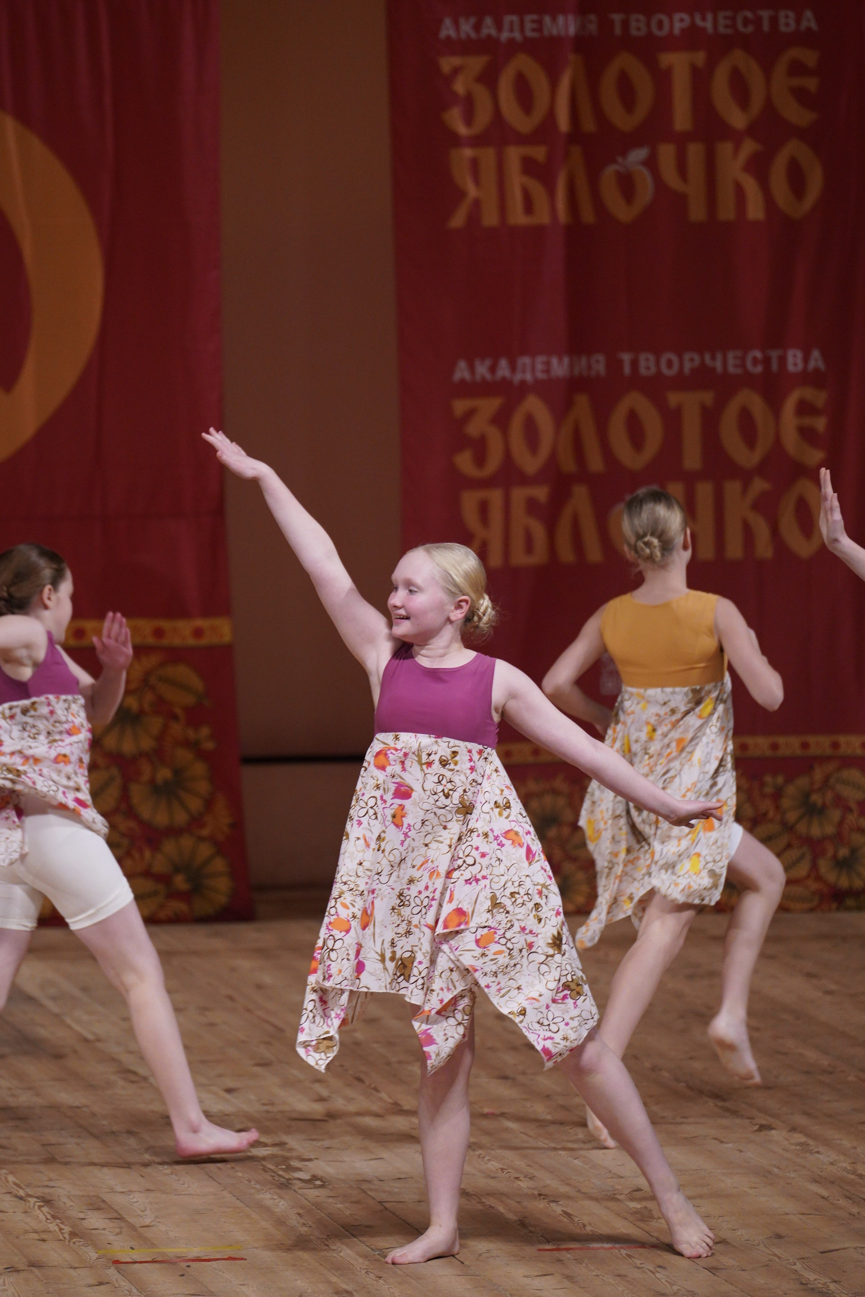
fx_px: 9730
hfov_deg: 5.1
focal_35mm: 270
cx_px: 432
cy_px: 648
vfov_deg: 7.6
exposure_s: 1/400
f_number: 2.8
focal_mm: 180
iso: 1250
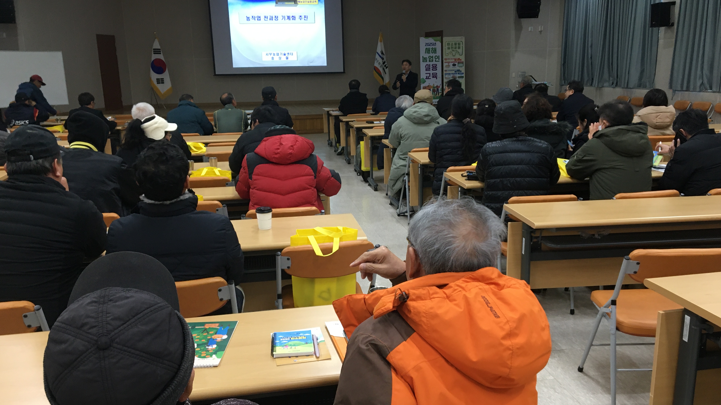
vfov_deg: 36.7
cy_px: 218
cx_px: 362
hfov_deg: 61.0
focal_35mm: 32
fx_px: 612
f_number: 2.2
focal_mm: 4.15
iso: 100
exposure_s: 1/30
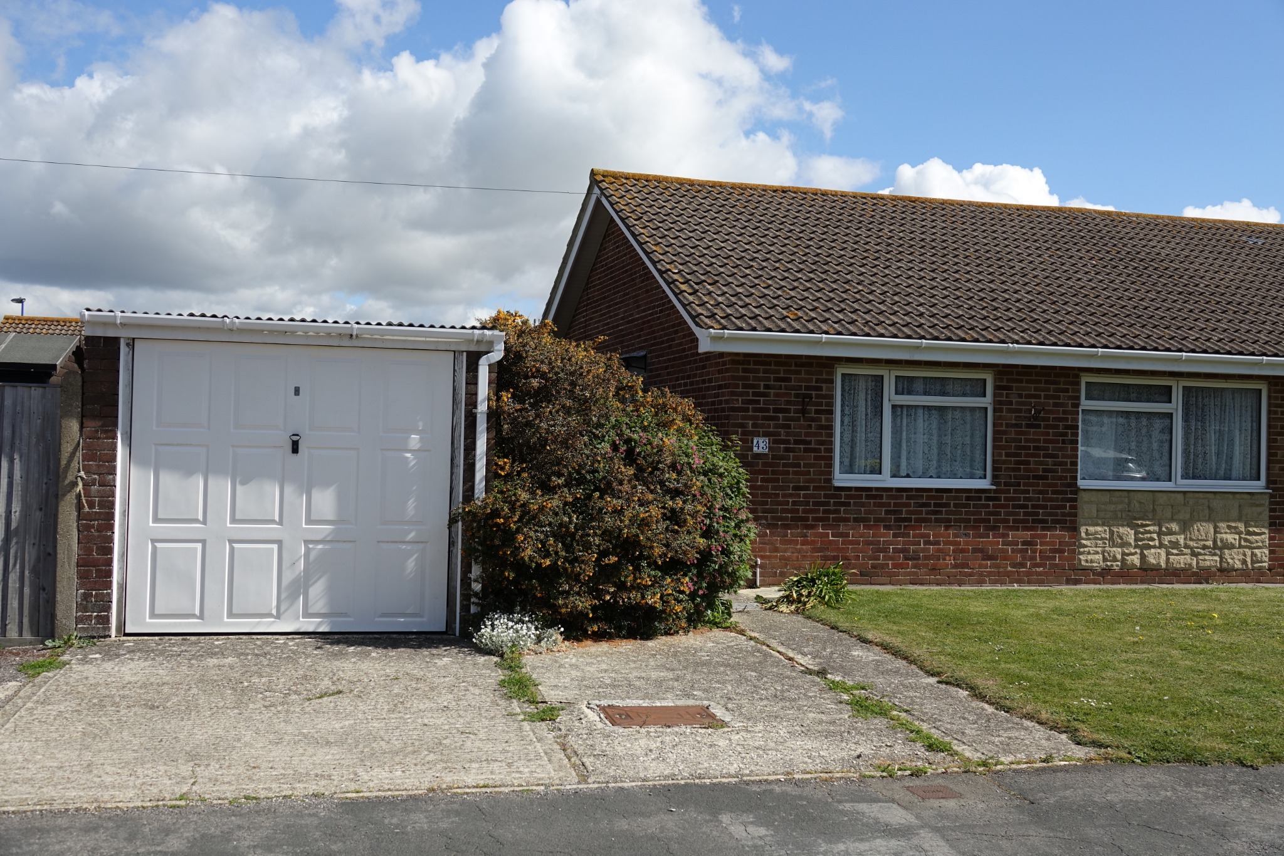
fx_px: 1284
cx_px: 642
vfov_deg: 36.9
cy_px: 428
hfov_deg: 53.1
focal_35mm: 36
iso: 100
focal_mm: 13.31
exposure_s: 1/1600
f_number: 3.2
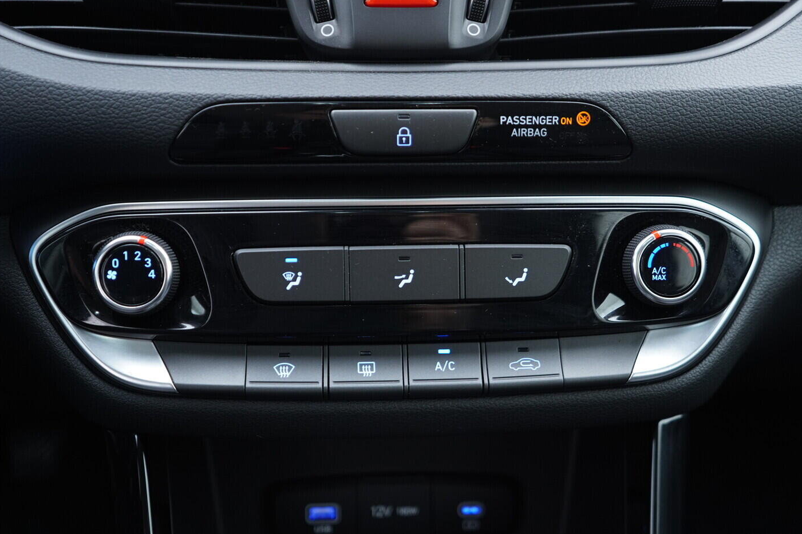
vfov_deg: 35.9
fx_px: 824
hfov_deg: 51.9
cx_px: 397
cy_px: 263
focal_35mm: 37
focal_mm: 24
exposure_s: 1/40
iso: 400
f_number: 2.8
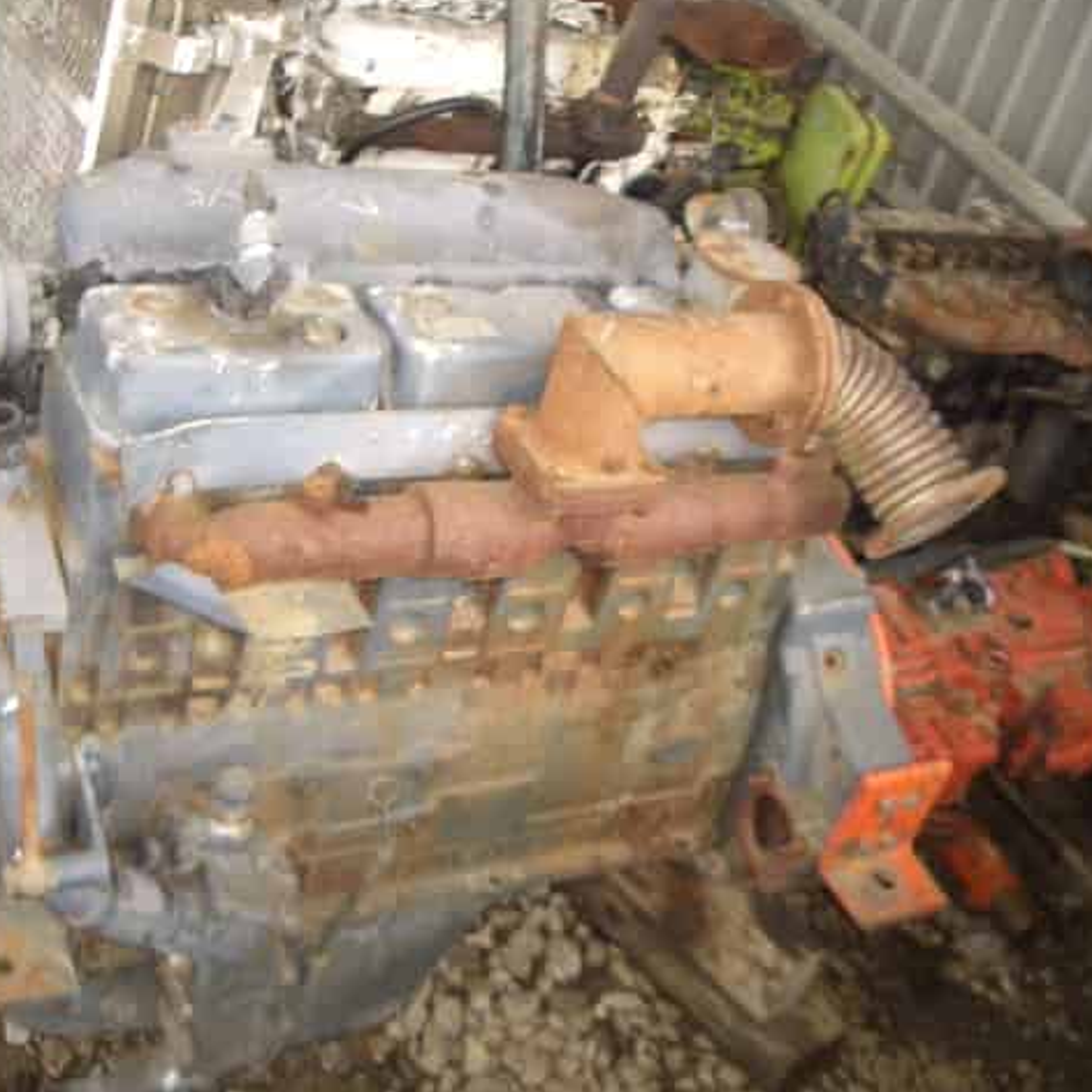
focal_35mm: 42
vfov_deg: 40.0
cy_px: 540
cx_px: 526
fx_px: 1499
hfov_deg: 40.0
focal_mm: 5.8
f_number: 2.6
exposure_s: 1/100
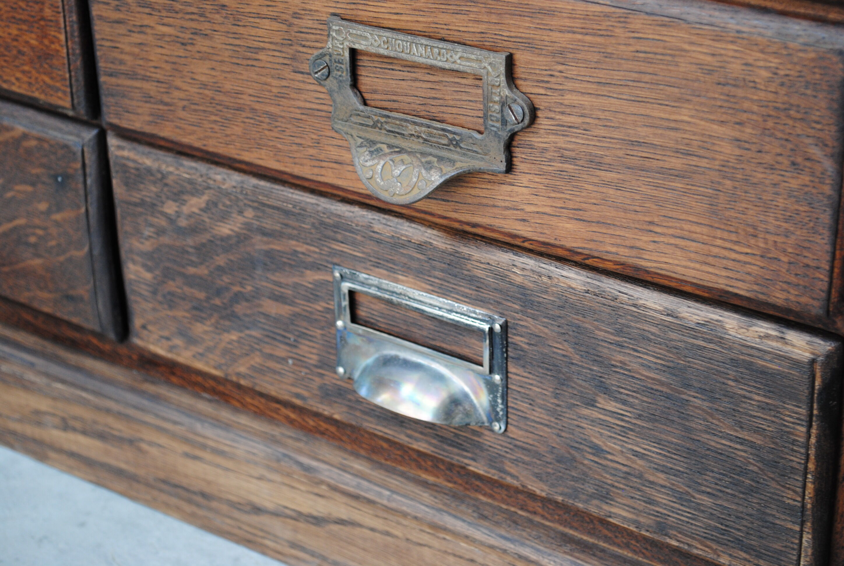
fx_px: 1938
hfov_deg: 24.6
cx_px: 422
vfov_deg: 16.6
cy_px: 283
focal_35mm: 82
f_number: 5.6
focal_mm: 55
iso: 400
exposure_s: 1/30
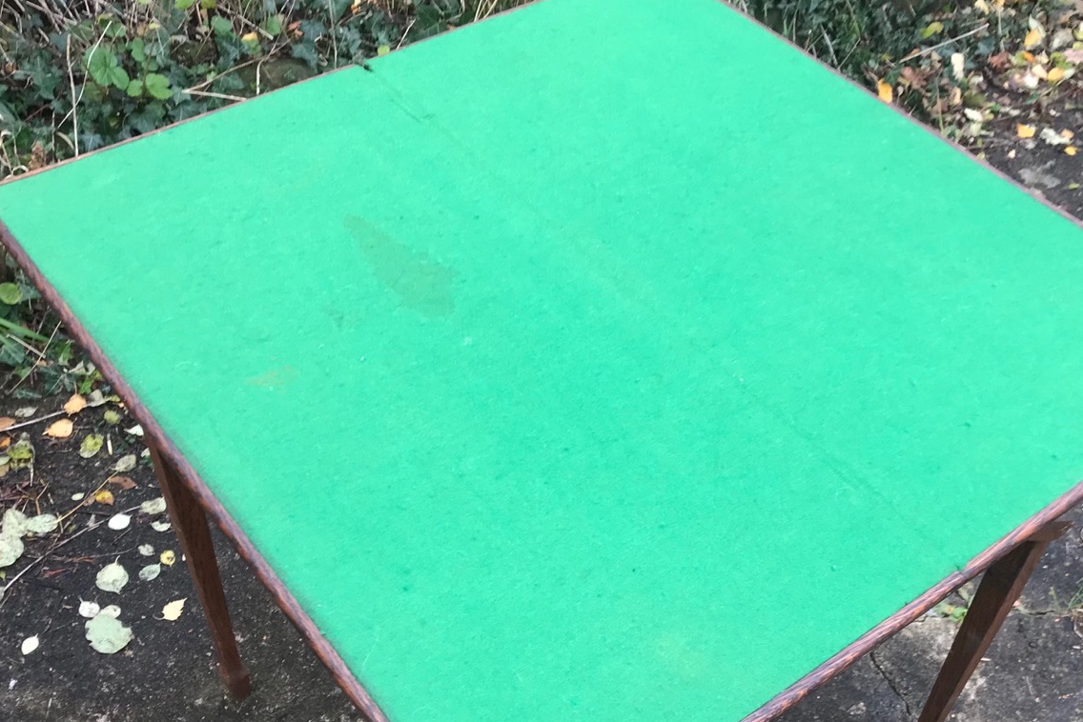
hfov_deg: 47.4
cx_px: 562
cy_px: 511
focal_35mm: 41
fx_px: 1234
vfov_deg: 32.2
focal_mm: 3.99
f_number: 1.8
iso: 25
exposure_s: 1/50
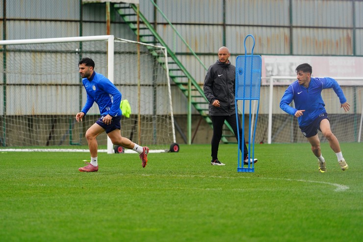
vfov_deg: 5.0
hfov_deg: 7.5
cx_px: 182
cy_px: 121
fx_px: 2752
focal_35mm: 273
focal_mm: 273
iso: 2000
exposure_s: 1/2000
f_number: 5.6
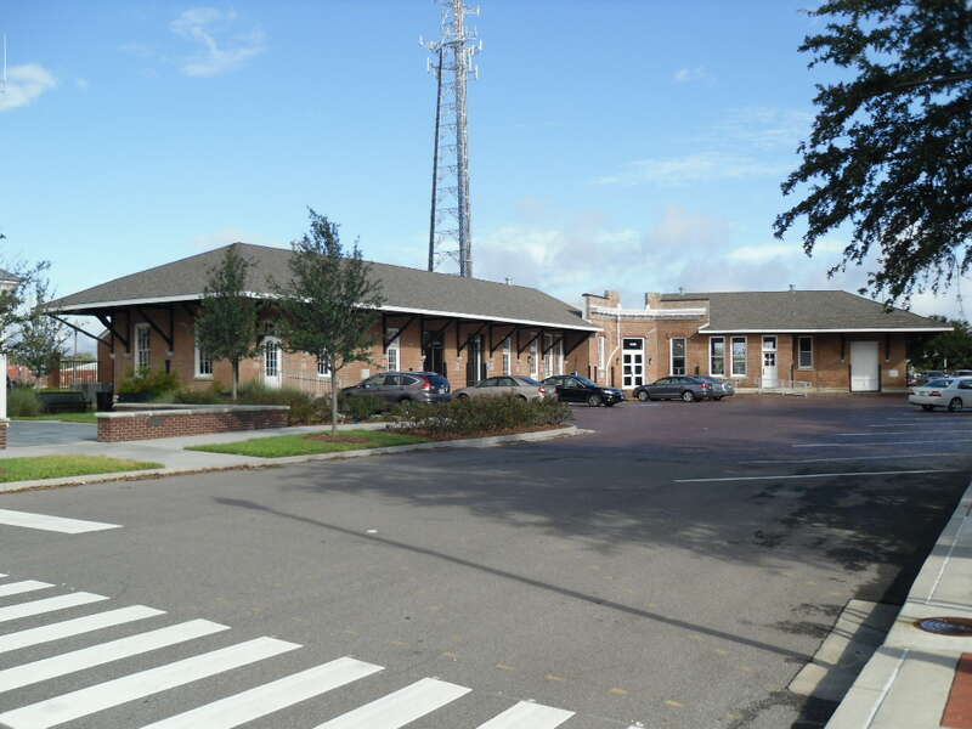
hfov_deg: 54.0
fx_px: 955
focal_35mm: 34
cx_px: 486
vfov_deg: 41.8
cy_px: 364
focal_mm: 6
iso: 80
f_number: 8.1
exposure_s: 1/158
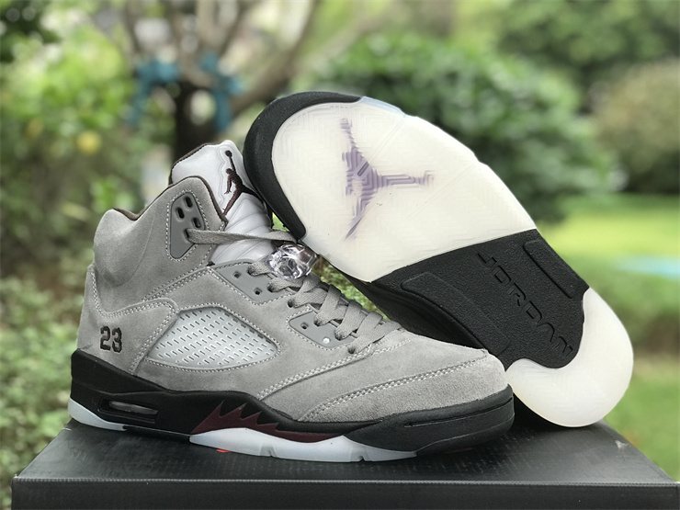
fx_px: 1120
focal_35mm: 57
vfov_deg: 25.7
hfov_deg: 33.8
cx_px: 340
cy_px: 255
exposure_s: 1/50
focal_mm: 6.6
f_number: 2.8
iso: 125
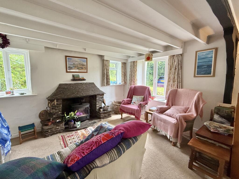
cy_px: 90
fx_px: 97
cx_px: 120
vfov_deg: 85.7
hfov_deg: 102.1
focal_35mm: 14
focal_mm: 2.22
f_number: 2.2
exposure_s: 1/99
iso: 160
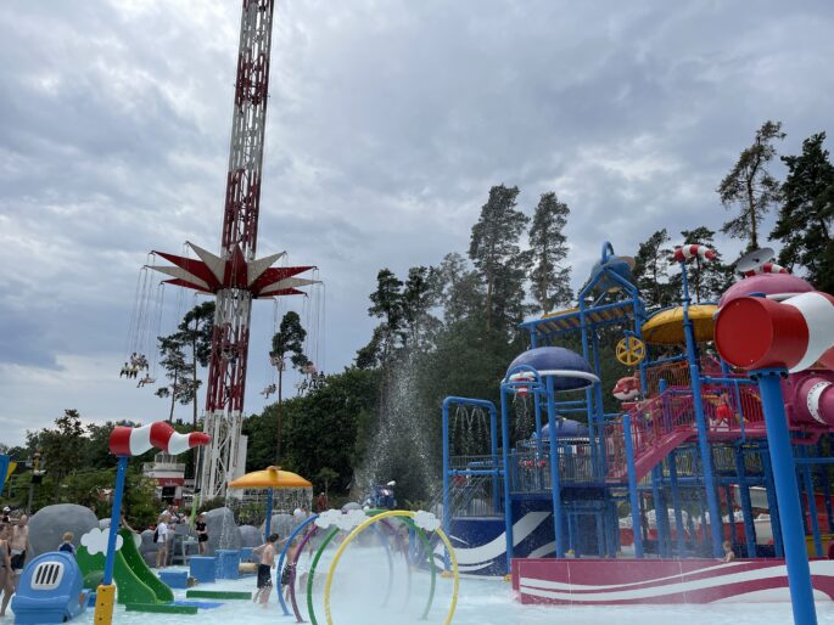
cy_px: 312
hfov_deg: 67.3
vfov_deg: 53.1
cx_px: 417
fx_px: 627
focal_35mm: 26
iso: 32
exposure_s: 1/4525
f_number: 1.6
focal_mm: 5.1
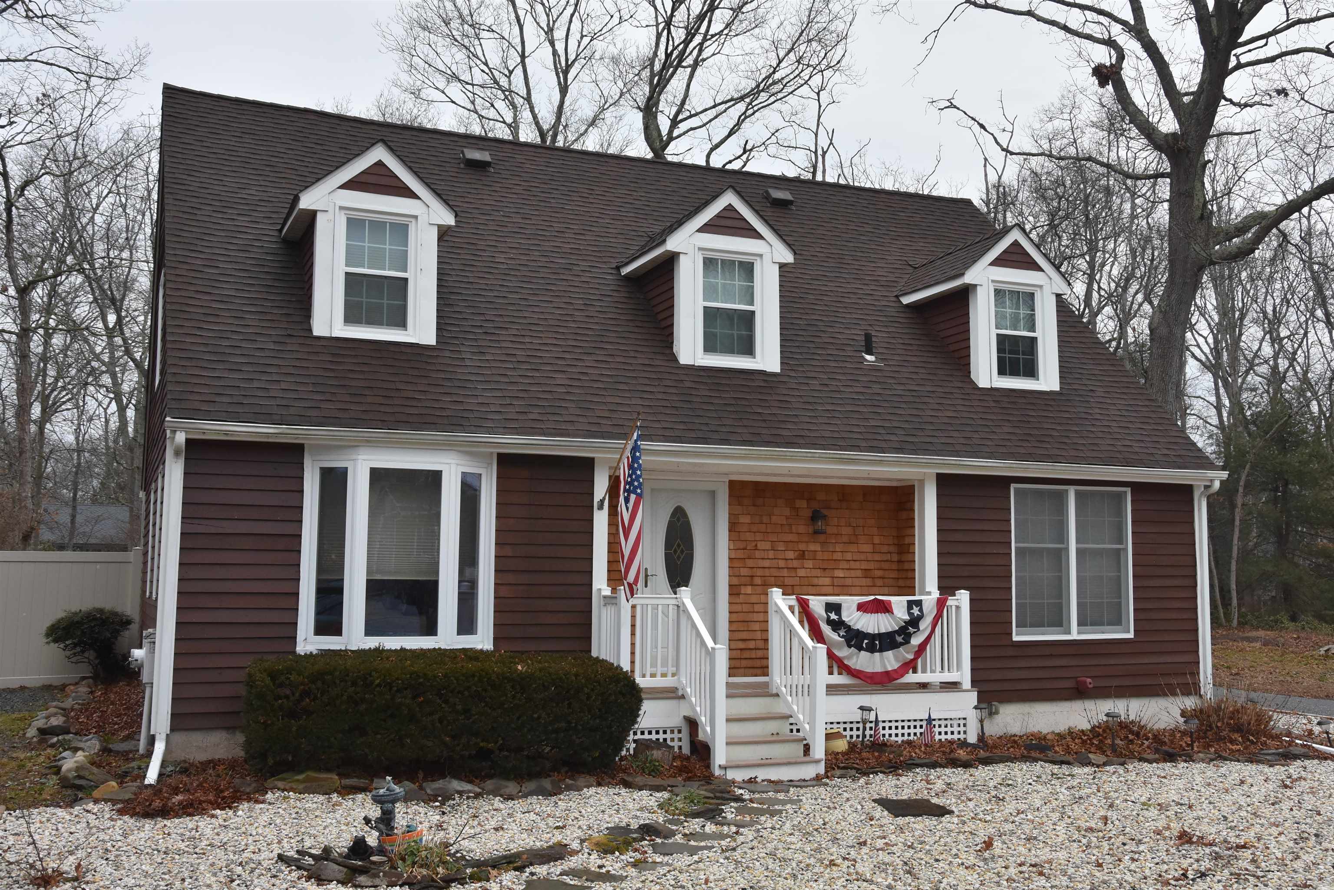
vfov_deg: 36.9
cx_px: 667
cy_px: 445
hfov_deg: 53.1
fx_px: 1334
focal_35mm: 36
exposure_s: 1/500
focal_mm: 24
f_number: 8
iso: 800
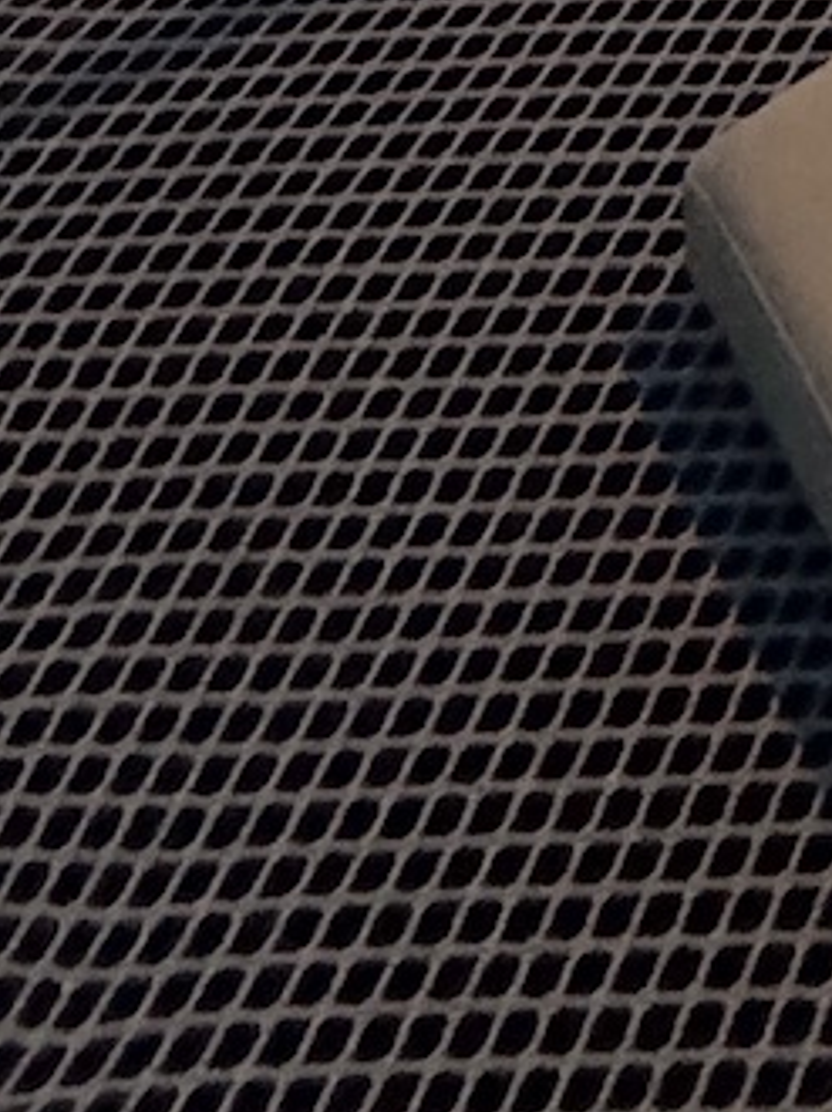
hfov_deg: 12.7
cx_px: 2045
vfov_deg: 12.2
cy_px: -2076
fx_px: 2792
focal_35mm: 87
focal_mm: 2.22
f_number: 2.2
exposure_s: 1/50
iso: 400
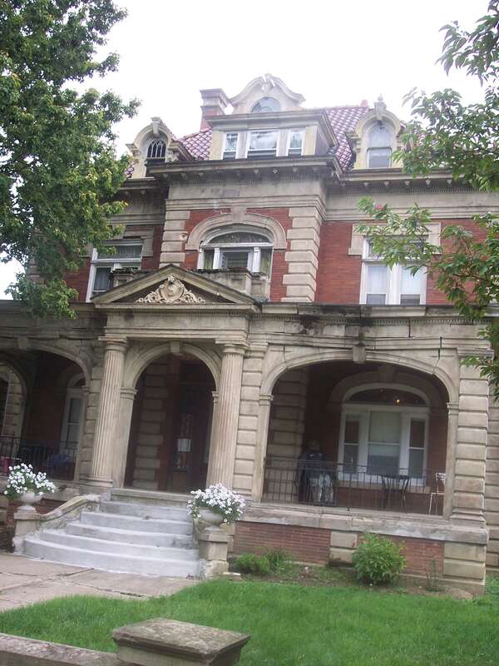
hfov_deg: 36.8
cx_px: 250
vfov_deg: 47.9
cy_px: 333
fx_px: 750
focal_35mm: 39
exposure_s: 1/125
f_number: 3.4
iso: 100
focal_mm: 8
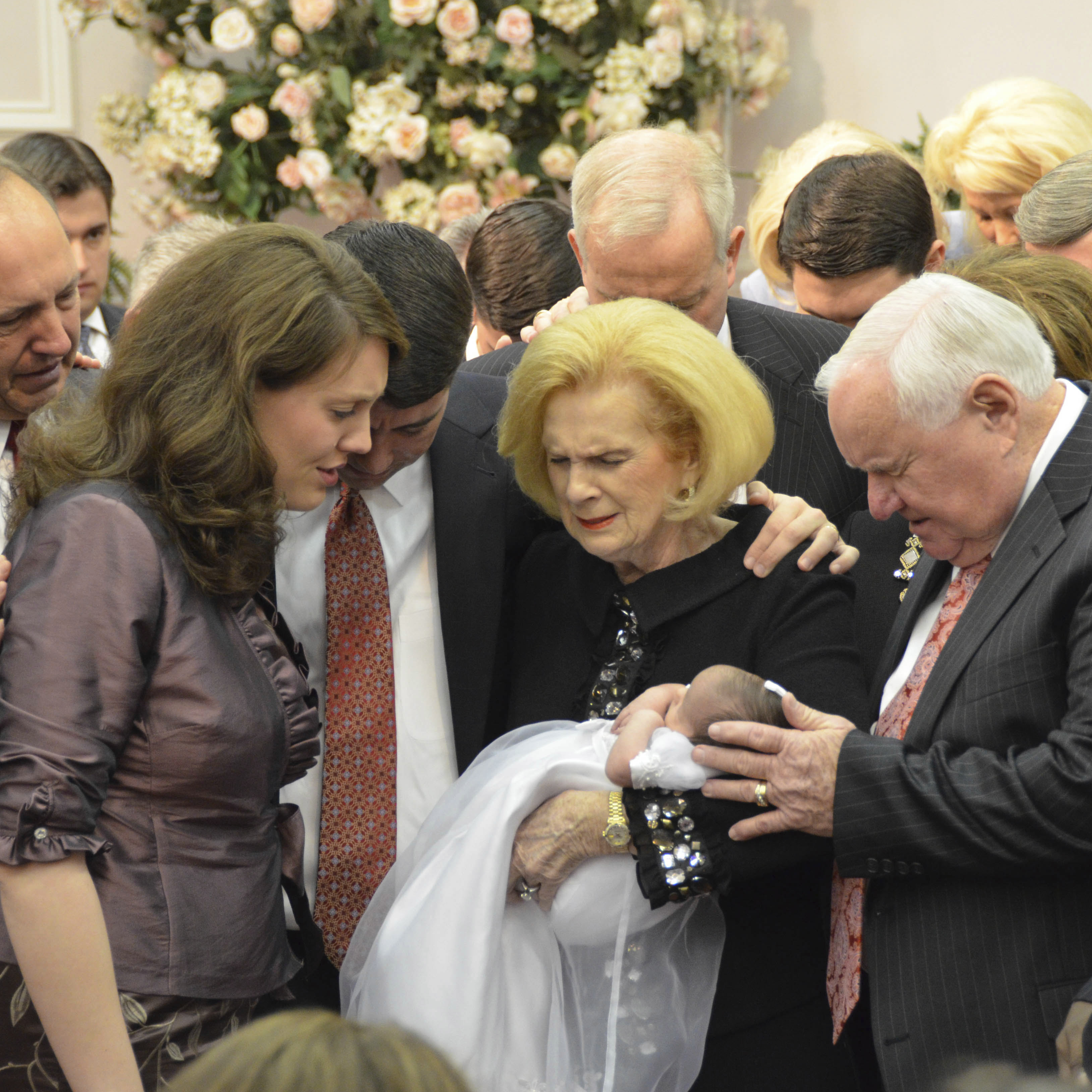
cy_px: 545
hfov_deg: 11.3
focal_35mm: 154
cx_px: 617
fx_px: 5496
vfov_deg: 11.3
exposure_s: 1/30
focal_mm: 80
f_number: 5
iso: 1600
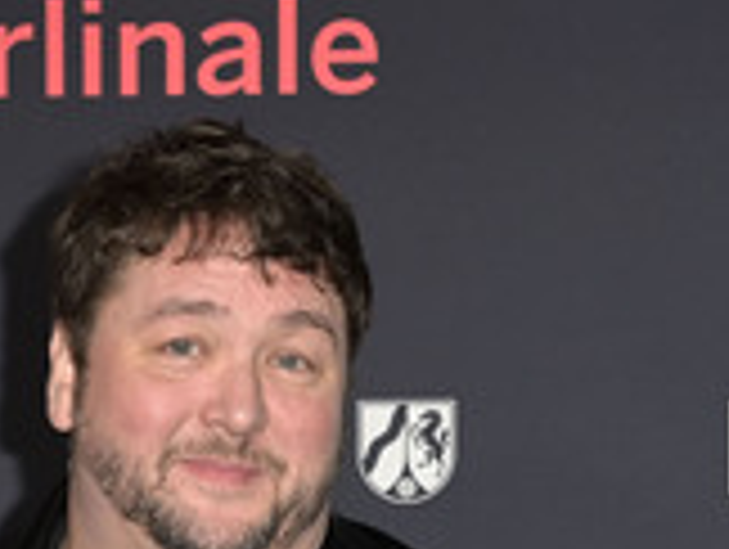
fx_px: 3269
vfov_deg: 9.5
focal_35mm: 155
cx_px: 169
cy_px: 662
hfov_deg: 12.7
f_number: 5
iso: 1000
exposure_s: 1/250
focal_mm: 58
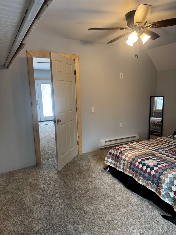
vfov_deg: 71.6
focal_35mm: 24
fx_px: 163
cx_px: 88
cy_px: 118
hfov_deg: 56.8
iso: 200
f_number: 1.78
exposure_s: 1/120
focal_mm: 6.76
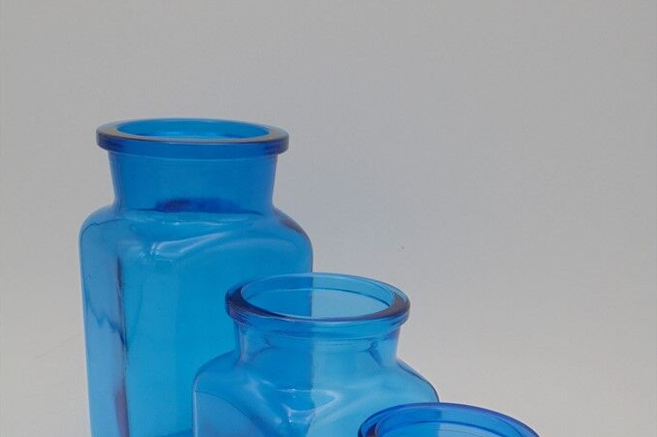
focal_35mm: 53
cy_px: 433
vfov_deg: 24.4
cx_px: 328
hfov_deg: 37.5
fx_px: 967
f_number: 4.2
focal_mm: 6.9
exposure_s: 1/320
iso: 100
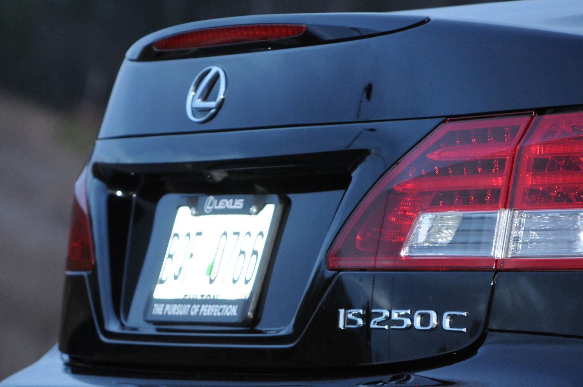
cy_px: 226
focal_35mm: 289
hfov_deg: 7.1
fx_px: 4675
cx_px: 254
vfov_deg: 4.7
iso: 1600
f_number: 8
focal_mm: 160
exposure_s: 1/60
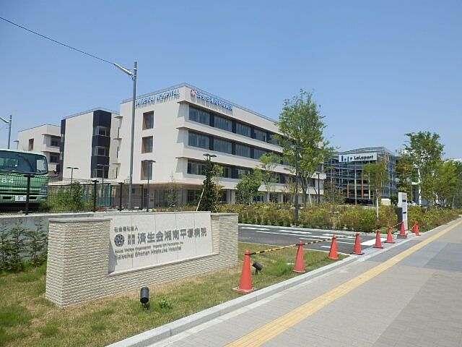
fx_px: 360
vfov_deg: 51.4
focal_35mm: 27
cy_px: 174
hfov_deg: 65.3
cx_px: 231
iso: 80
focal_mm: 4.8
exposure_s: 1/200
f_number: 8.4
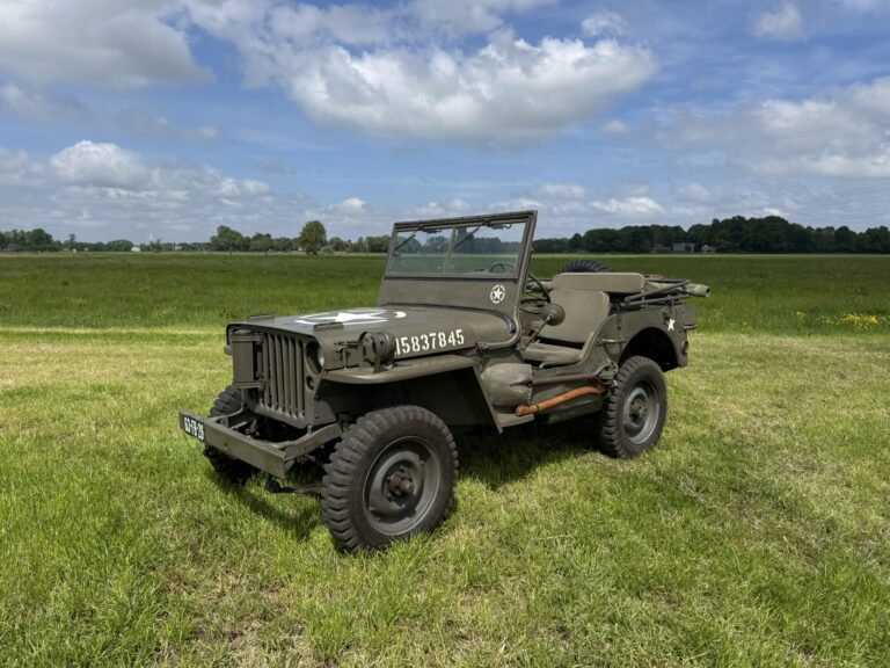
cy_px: 334
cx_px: 445
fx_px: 617
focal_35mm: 24
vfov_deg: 56.8
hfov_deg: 71.6
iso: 80
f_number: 1.78
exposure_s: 1/5814
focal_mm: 6.76
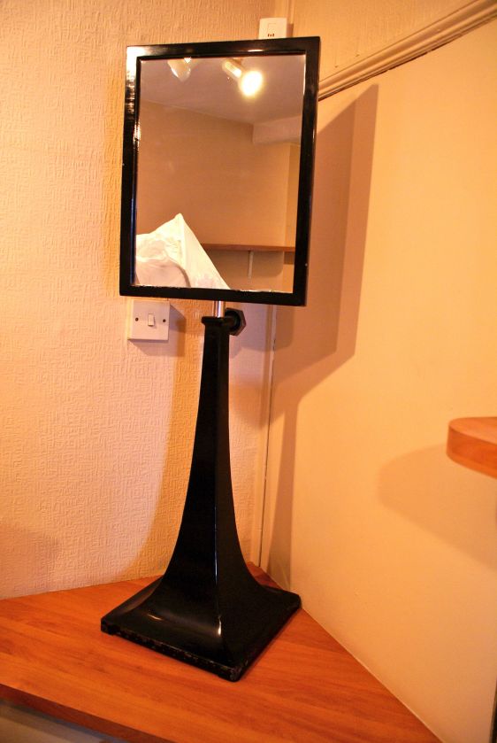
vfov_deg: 67.3
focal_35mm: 27
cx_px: 248
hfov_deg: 48.1
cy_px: 372
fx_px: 557
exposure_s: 1/30
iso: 400
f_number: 3.5
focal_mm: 18
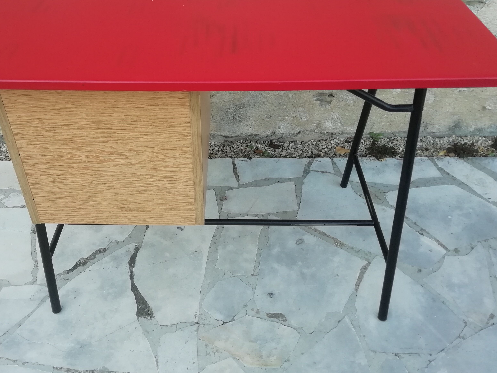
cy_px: 136
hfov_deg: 52.5
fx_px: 503
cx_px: 220
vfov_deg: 40.4
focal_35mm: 35
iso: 80
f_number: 2.2
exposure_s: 1/100
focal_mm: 3.46
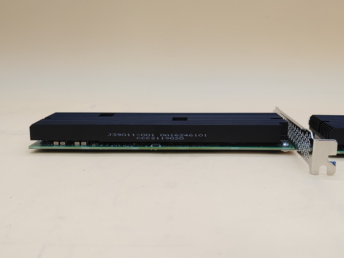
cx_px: 172
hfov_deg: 47.9
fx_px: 388
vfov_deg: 36.8
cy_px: 129
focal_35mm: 39
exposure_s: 1/74
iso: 50
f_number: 1.8
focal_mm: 4.36
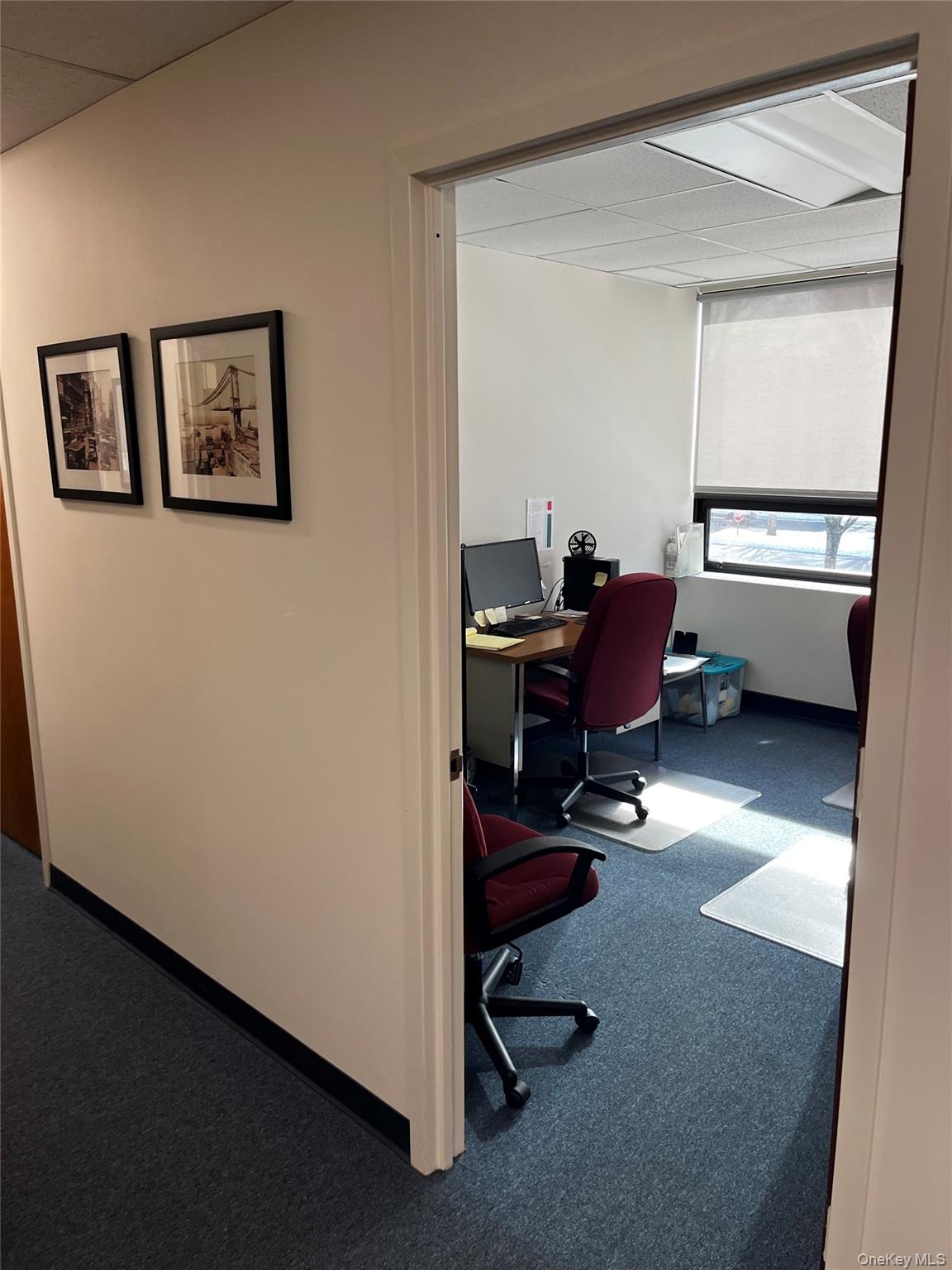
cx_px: 476
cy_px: 635
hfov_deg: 53.1
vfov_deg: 67.3
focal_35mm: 26
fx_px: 953
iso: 100
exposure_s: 1/120
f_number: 1.6
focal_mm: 5.1
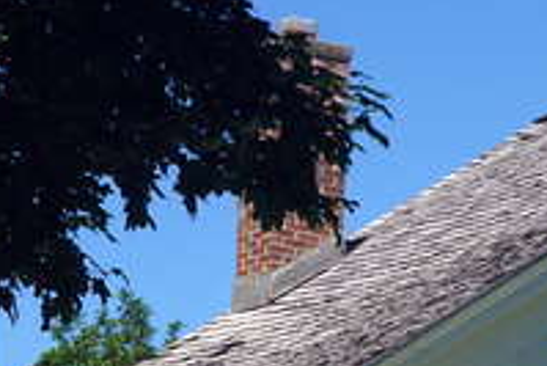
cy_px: 612
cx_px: 671
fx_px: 3847
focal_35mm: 253
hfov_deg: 8.0
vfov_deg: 5.4
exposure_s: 1/160
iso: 100
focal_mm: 42
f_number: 11
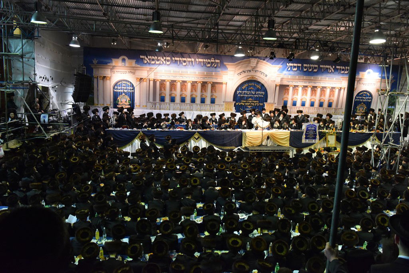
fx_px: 352
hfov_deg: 60.3
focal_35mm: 31
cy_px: 136
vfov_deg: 42.3
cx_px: 204
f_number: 6.3
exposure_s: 1/80
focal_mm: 31
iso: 2500
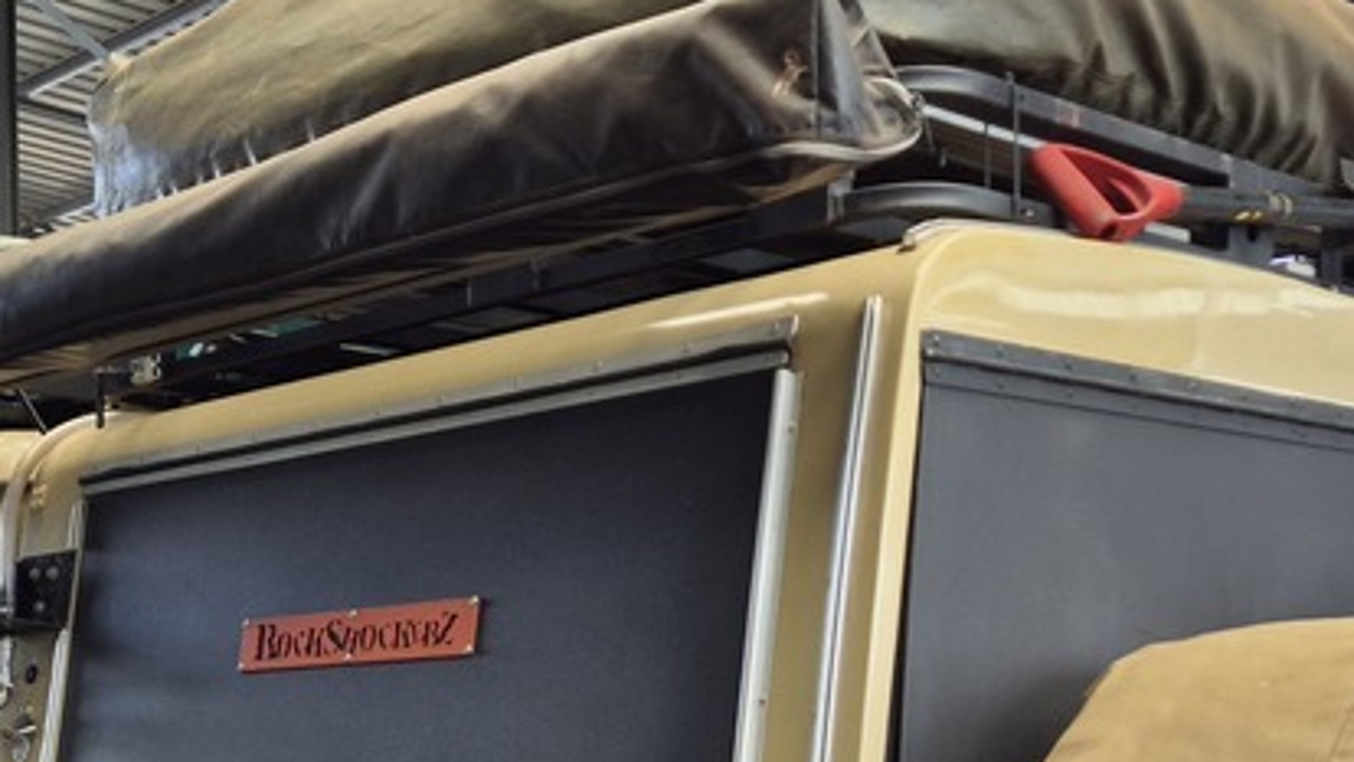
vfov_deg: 18.6
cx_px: 419
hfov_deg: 33.4
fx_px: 2226
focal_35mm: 62
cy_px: 857
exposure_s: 1/257
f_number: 1.8
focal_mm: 5.4
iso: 25
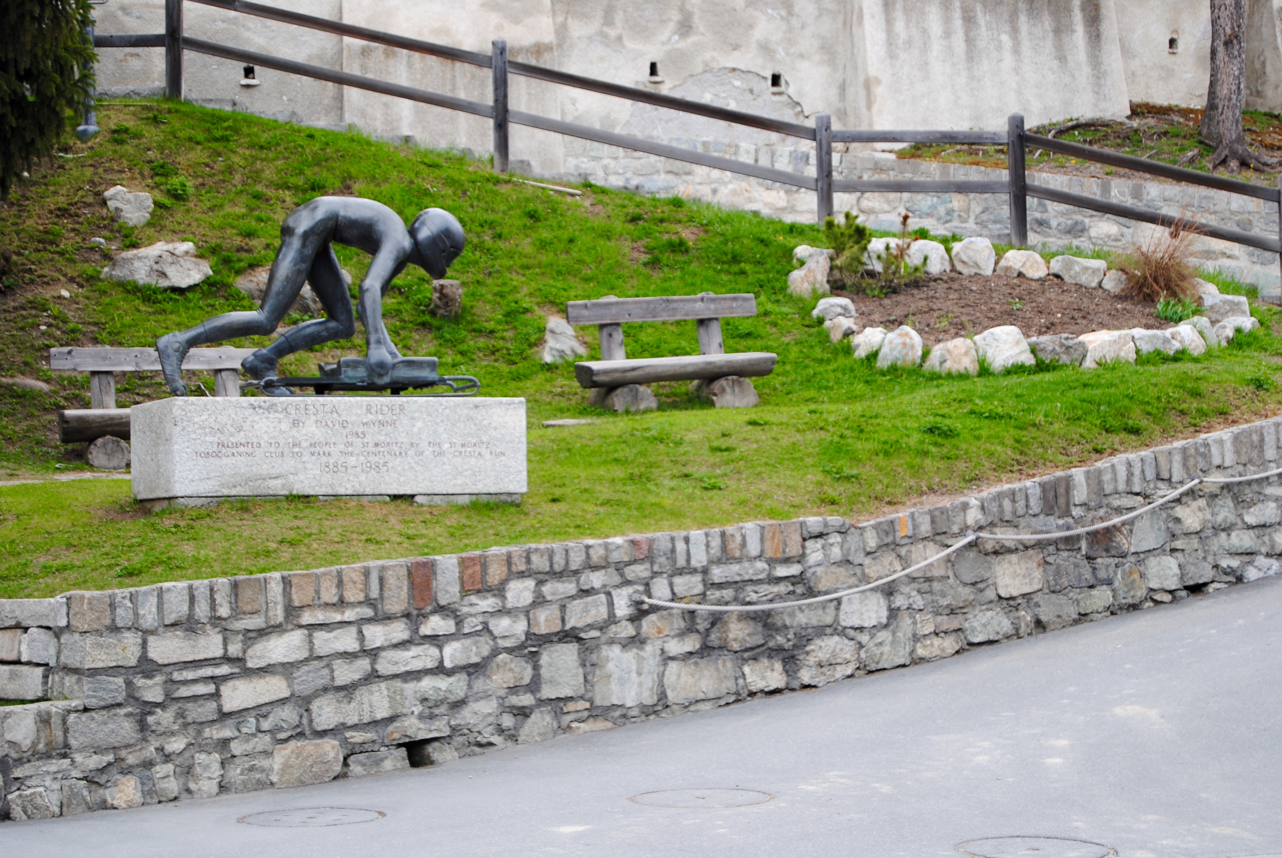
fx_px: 2941
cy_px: 429
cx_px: 641
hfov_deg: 24.6
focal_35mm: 82
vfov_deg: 16.6
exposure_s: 1/125
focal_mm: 55
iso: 100
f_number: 5.6
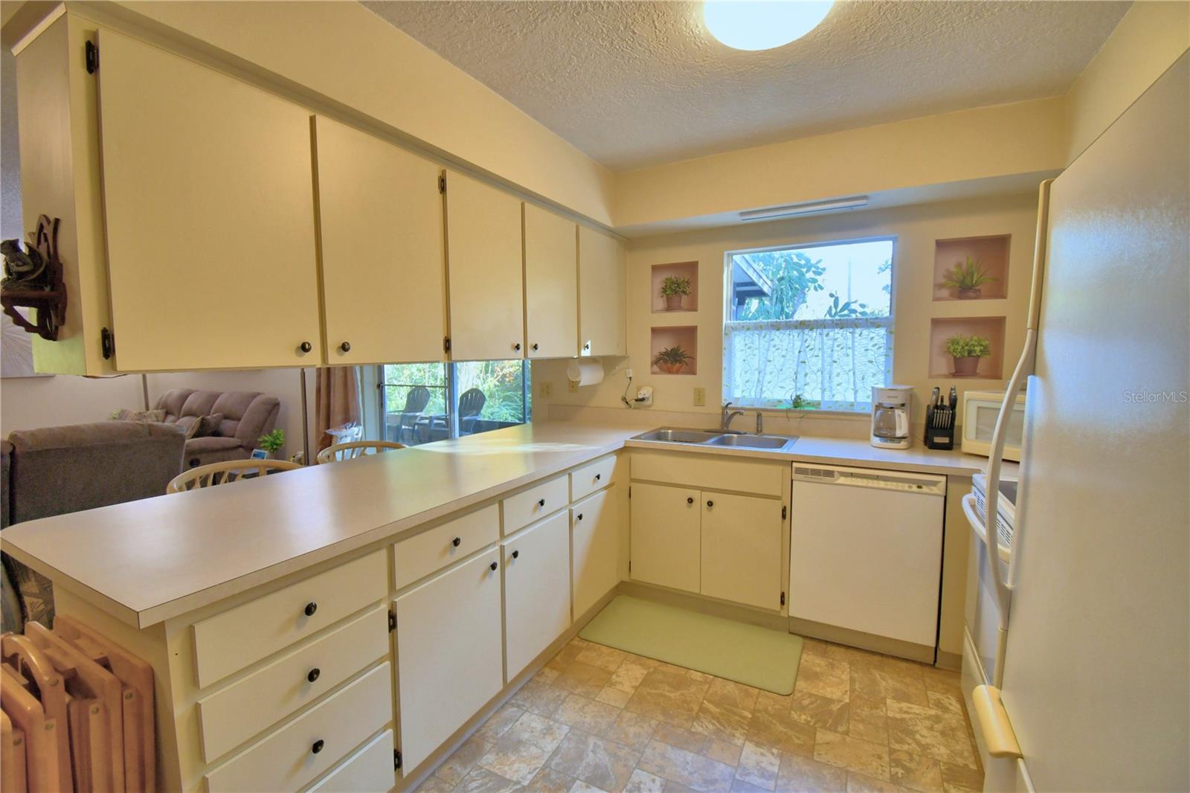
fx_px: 496
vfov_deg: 77.3
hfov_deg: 100.4
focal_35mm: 15
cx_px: 595
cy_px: 396
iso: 400
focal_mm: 10
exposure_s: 1/60
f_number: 4.5
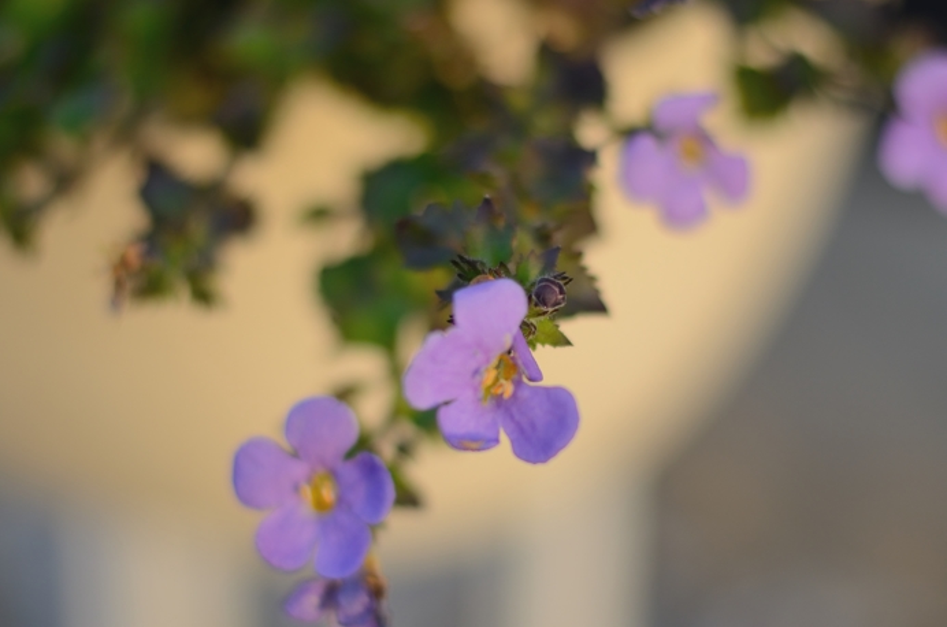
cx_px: 460
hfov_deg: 18.5
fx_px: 2913
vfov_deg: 12.3
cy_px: 363
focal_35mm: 111
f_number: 1.8
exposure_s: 1/800
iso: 100
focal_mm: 50
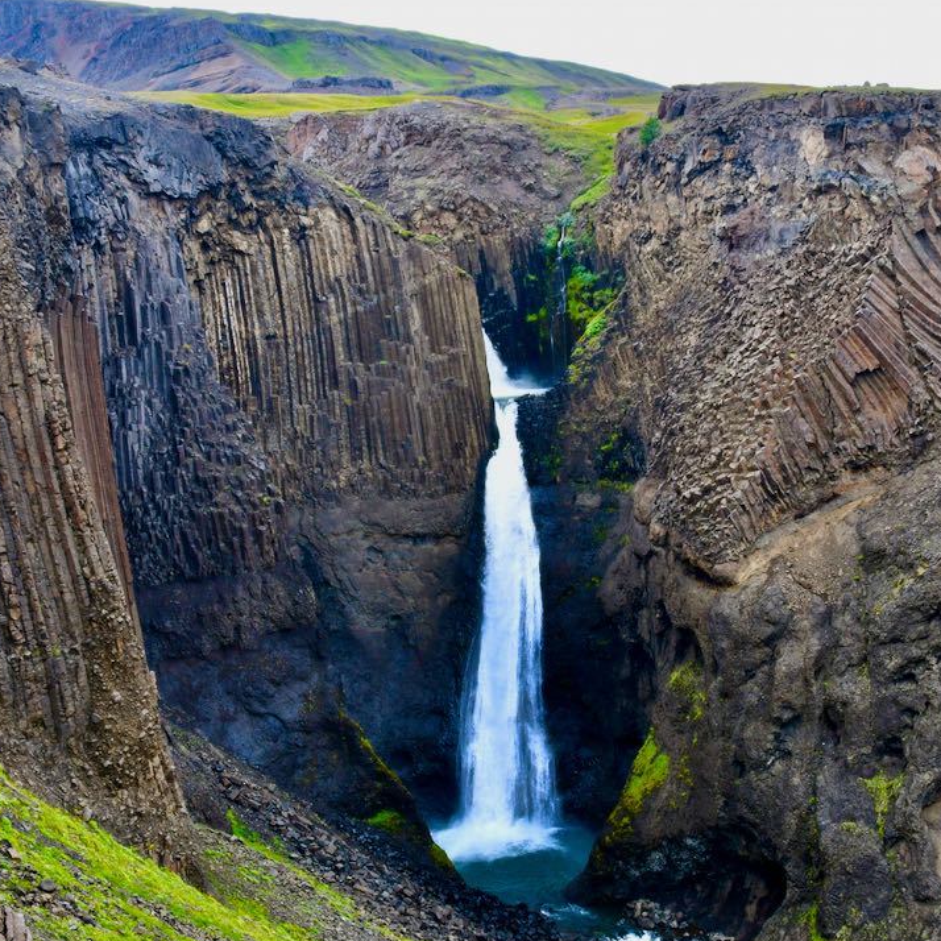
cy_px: 469
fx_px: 1692
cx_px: 494
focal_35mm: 55
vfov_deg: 31.1
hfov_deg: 31.1
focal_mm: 28
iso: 450
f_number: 3.5
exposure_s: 1/250
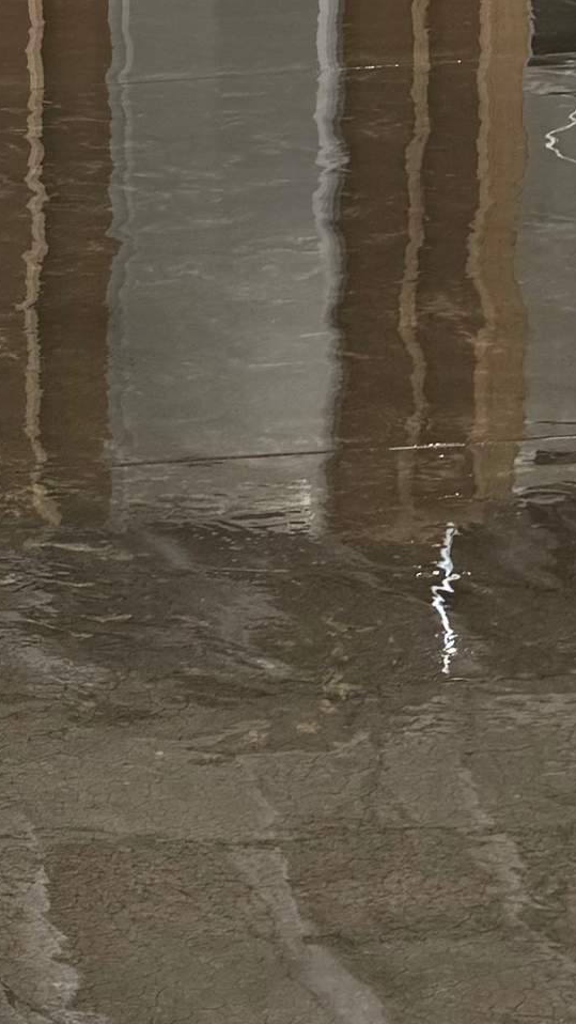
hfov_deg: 10.2
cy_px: 186
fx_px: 2986
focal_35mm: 110
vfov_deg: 19.2
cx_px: -546
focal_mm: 6.76
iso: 64
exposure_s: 1/141
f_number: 1.78
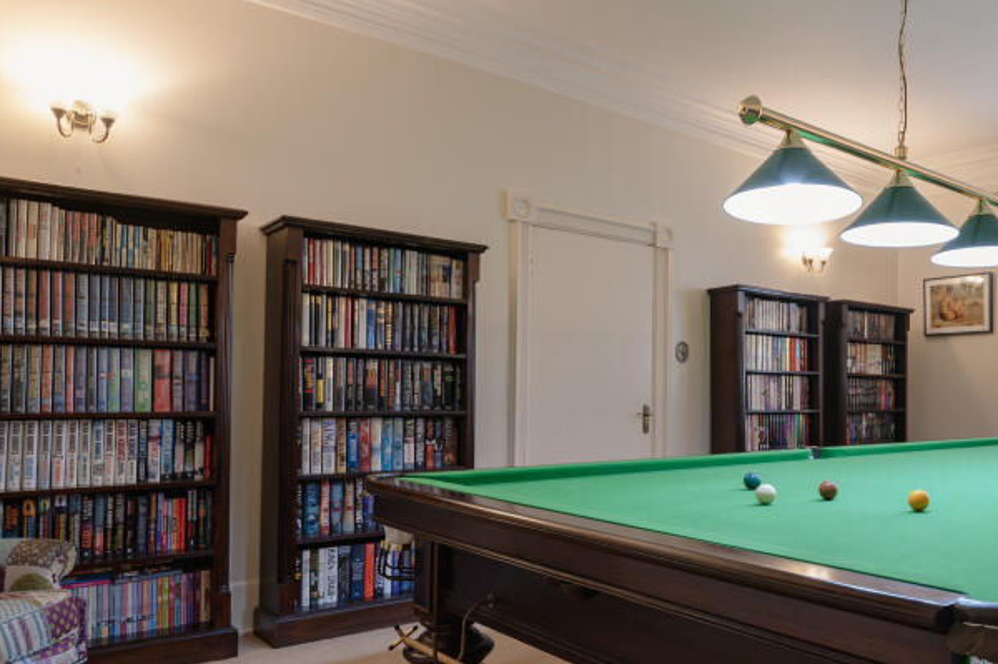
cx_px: 767
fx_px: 803
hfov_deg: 59.7
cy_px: 379
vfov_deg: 44.8
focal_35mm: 29
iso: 400
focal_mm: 17
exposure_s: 1/8
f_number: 8
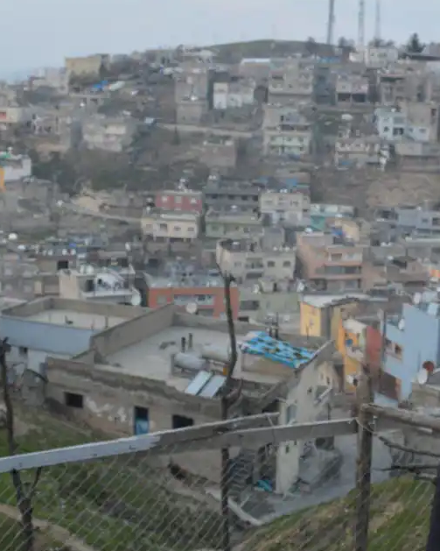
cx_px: 289
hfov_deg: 27.5
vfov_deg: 34.1
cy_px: 234
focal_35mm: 55
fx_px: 896
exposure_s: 1/125
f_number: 5.6
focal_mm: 18
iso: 360
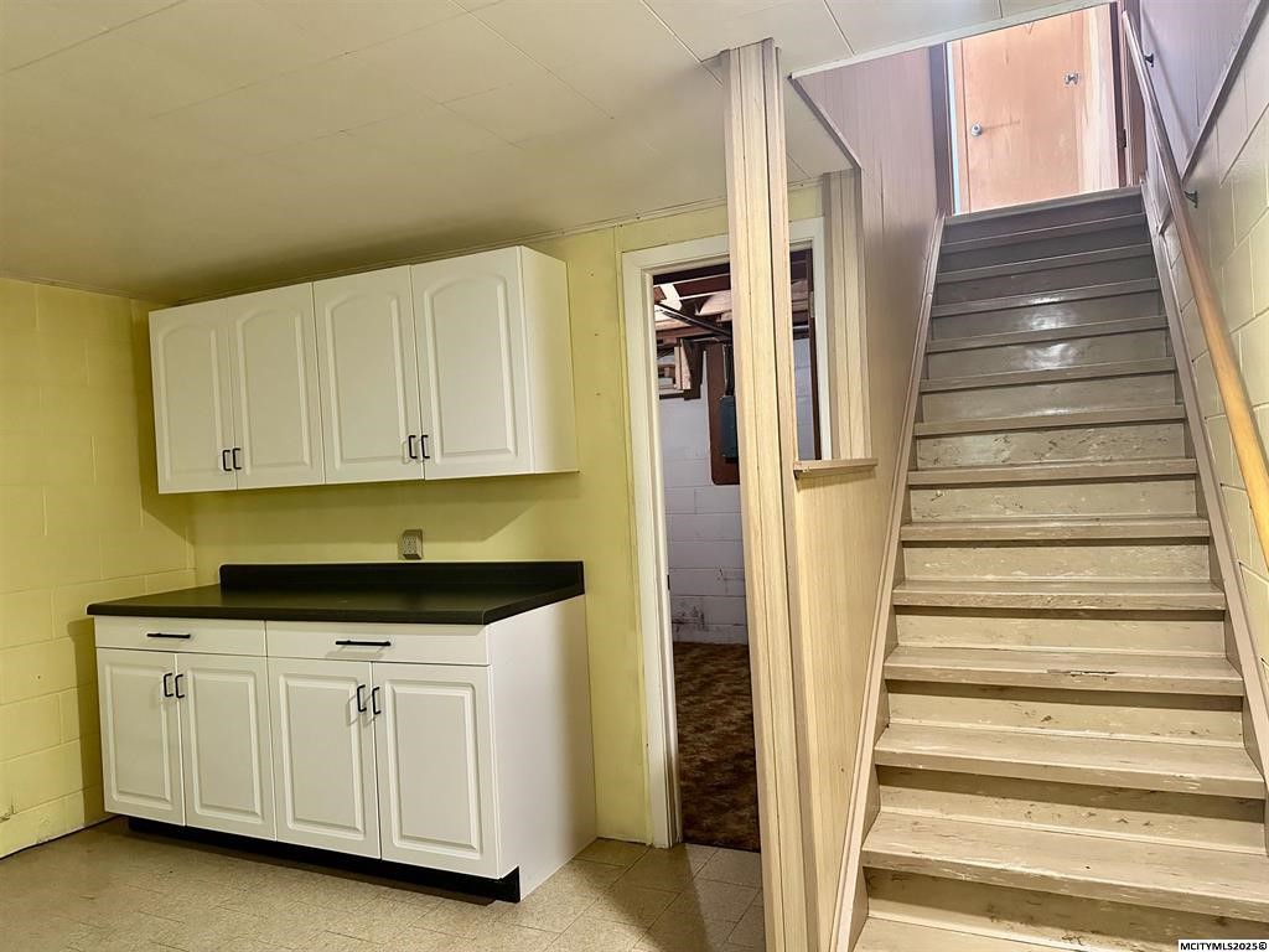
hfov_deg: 71.6
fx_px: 880
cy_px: 476
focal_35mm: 24
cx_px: 634
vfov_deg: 56.8
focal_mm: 6.86
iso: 800
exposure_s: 1/60
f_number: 1.78
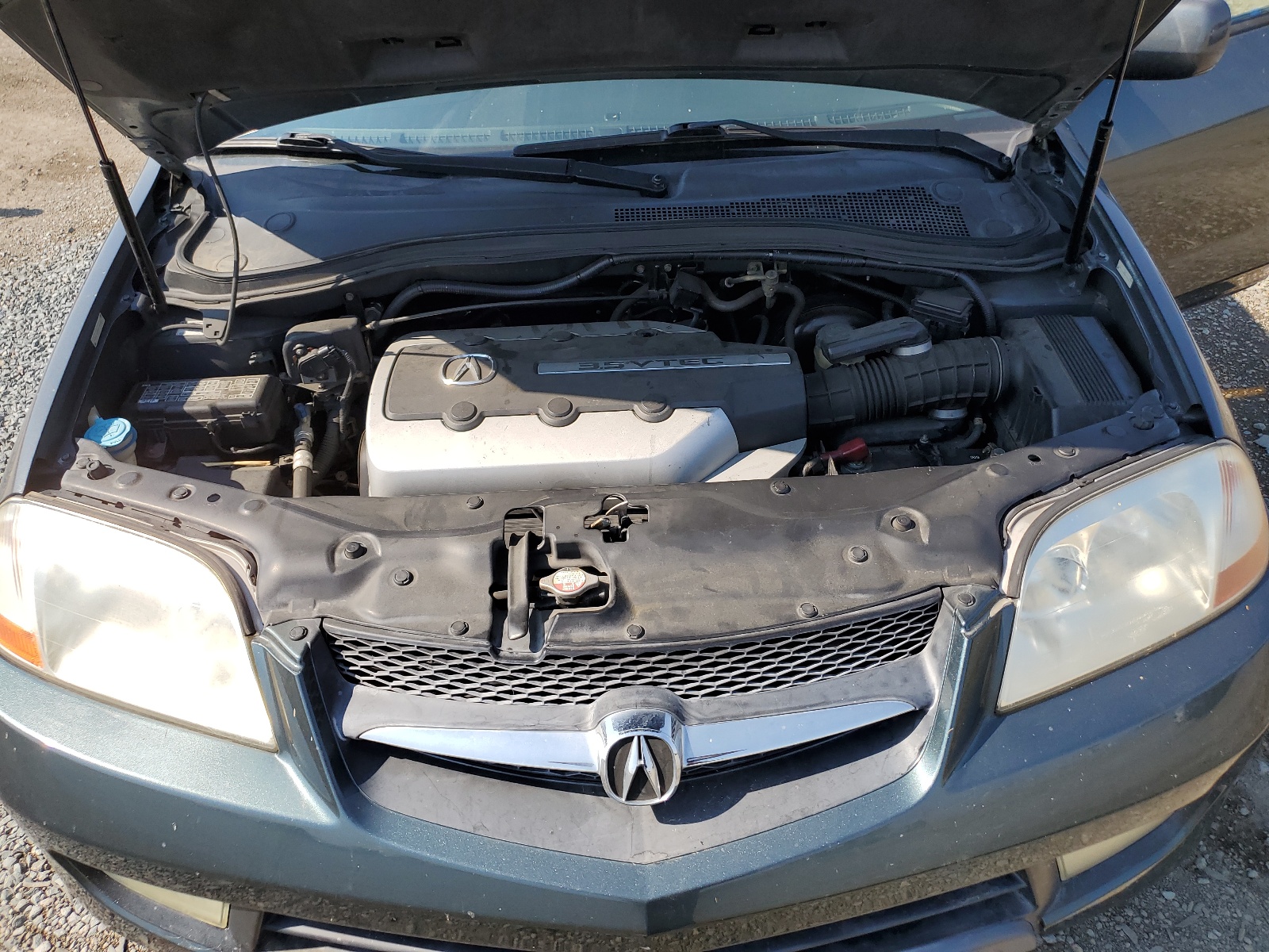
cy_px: 476
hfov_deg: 67.3
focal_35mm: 26
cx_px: 634
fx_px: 953
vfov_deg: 53.1
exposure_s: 1/2000
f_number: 1.5
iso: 50
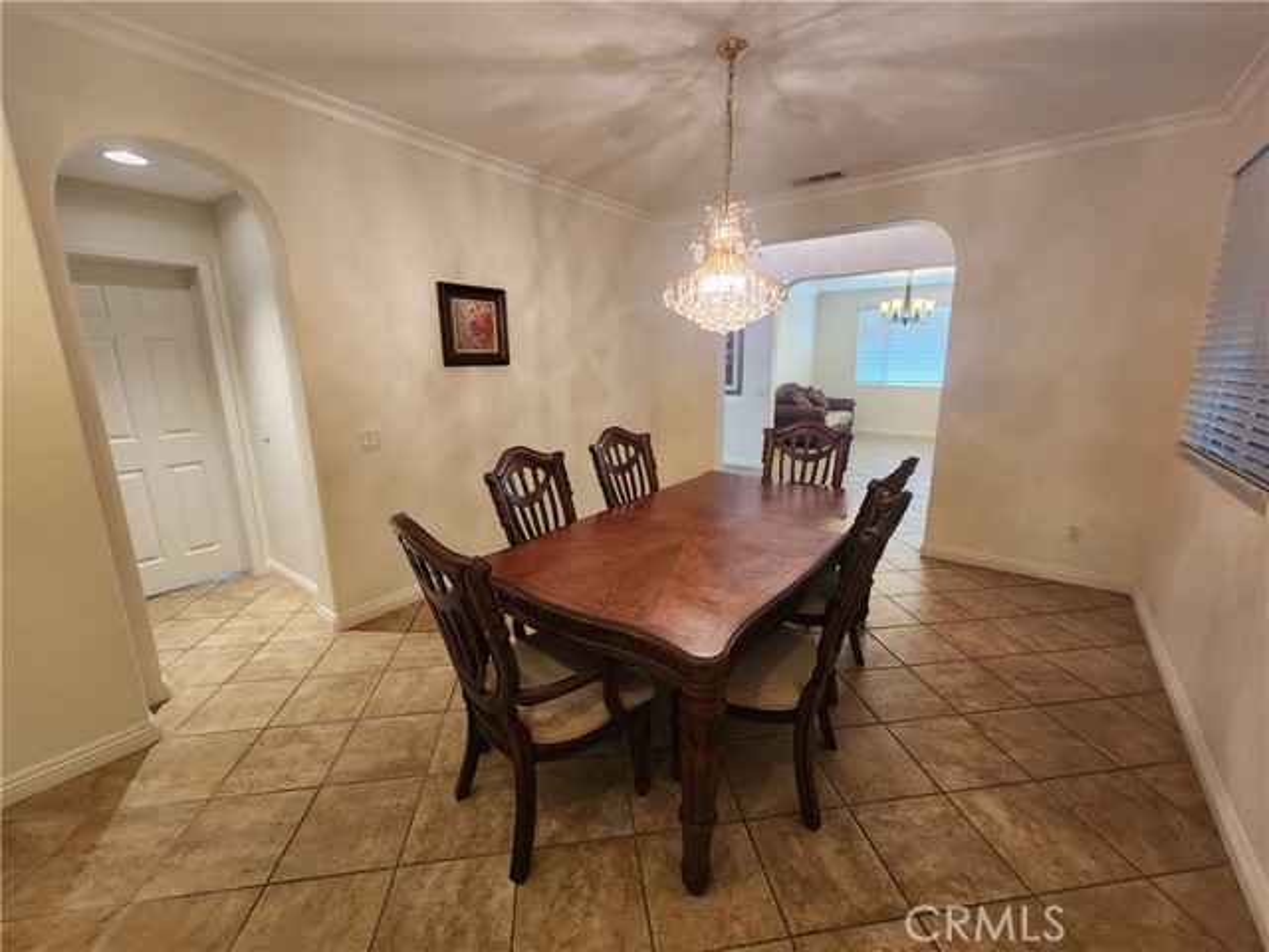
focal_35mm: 13
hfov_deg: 106.2
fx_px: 477
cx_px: 634
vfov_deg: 89.9
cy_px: 476
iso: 250
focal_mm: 2.2
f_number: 2.2
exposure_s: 1/60
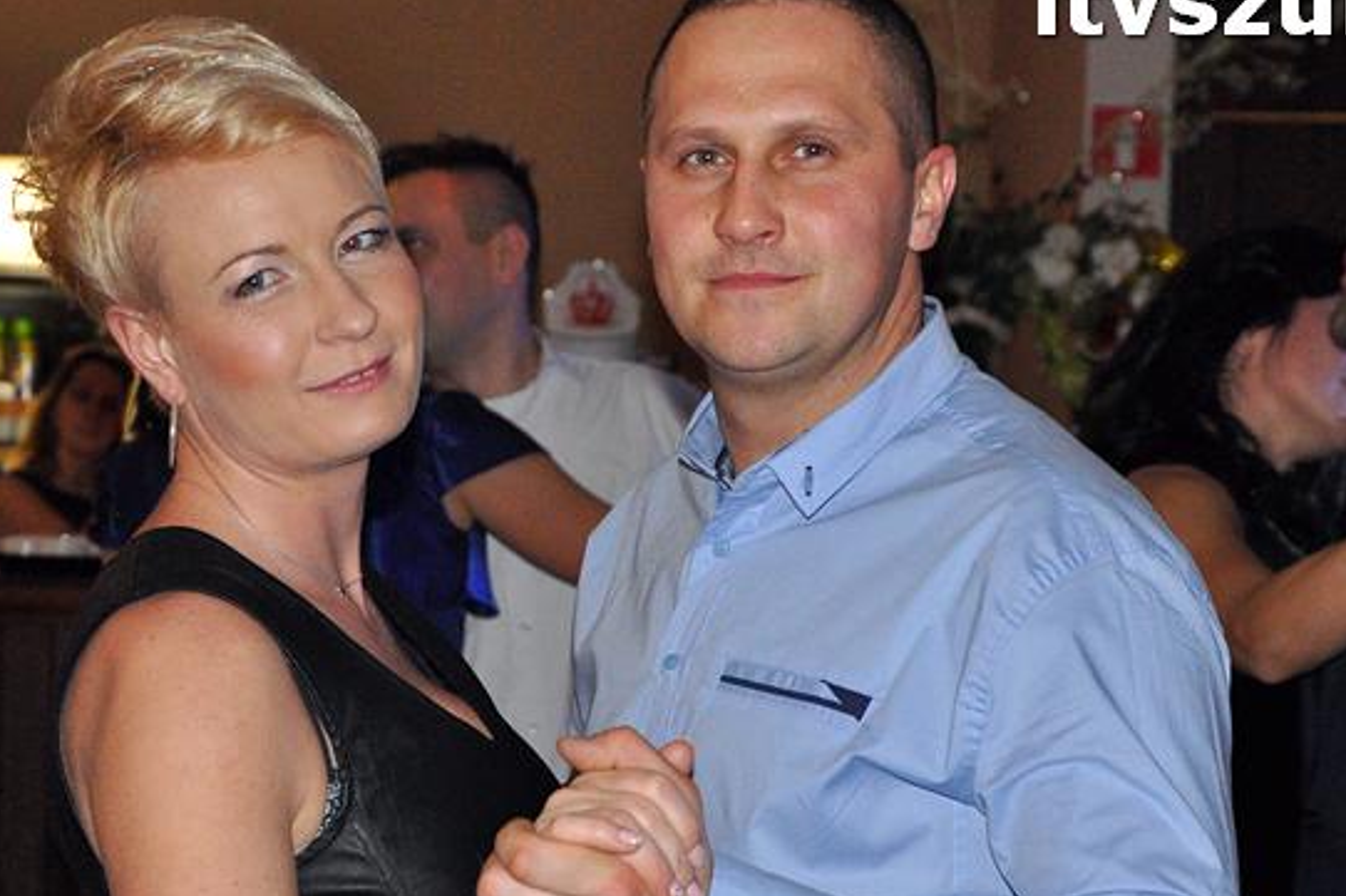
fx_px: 3954
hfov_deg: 19.3
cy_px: 617
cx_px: 618
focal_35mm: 106
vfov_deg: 12.9
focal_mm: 45
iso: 2000
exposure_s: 1/60
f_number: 5
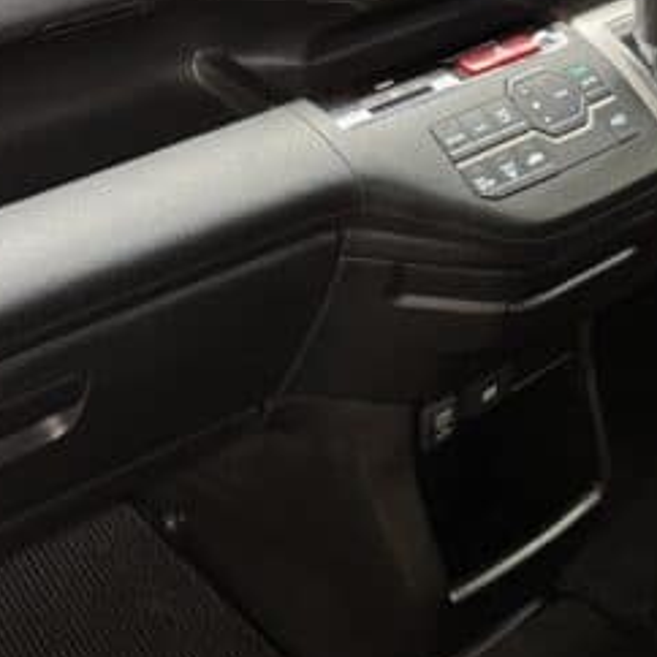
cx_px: 394
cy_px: 33
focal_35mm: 70
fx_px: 1503
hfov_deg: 24.6
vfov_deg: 23.8
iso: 250
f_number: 1.78
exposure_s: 1/50
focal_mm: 6.76
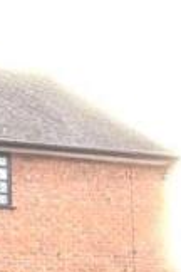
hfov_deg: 12.2
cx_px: -205
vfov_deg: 19.4
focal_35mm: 97
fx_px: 731
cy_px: 353
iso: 50
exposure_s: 1/121
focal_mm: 4.25
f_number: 1.8
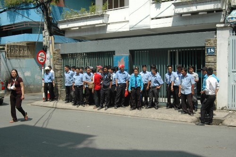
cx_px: 118
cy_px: 78
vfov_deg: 31.9
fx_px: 275
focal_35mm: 42
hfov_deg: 46.4
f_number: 4.5
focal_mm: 28
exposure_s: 1/1600
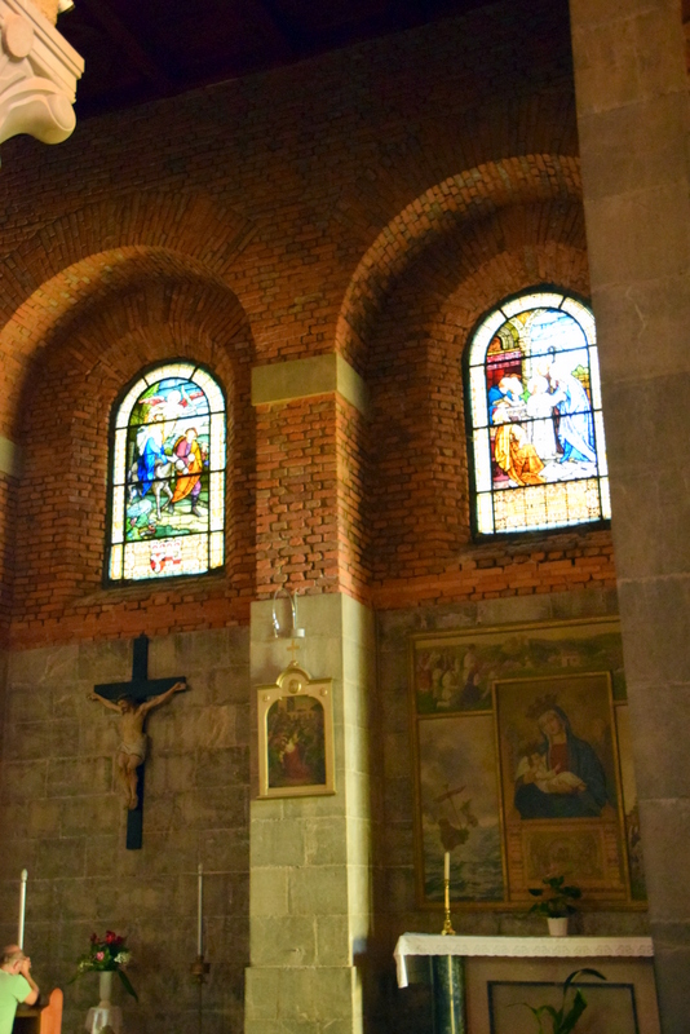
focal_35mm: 45
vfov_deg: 43.6
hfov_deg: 29.9
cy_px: 517
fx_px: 1293
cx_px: 345
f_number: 4.2
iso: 6400
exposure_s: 1/60
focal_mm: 30
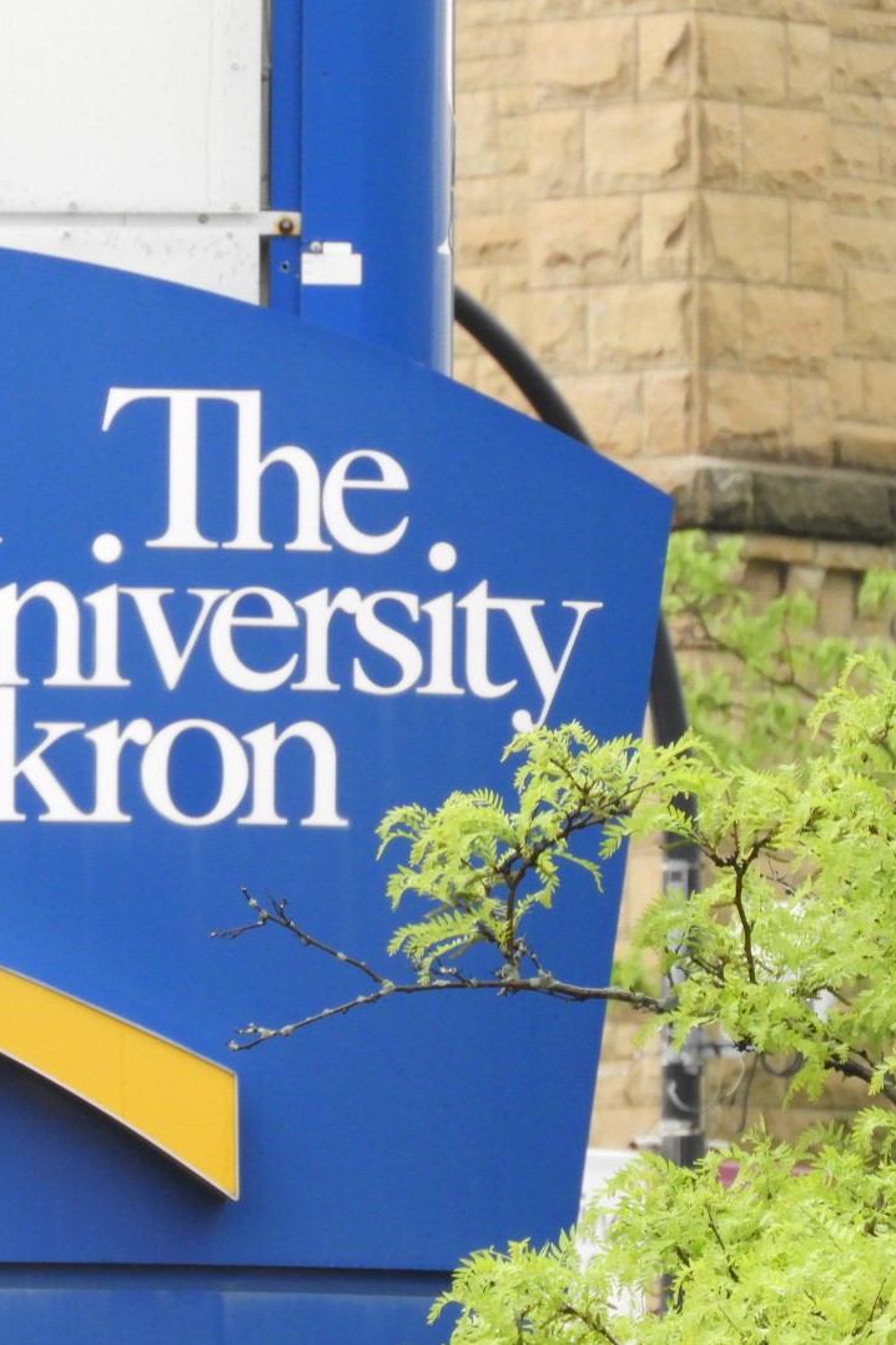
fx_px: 25945
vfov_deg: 3.0
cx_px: 267
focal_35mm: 695
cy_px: 673
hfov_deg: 2.0
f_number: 5.6
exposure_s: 1/200
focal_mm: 89.6
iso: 400
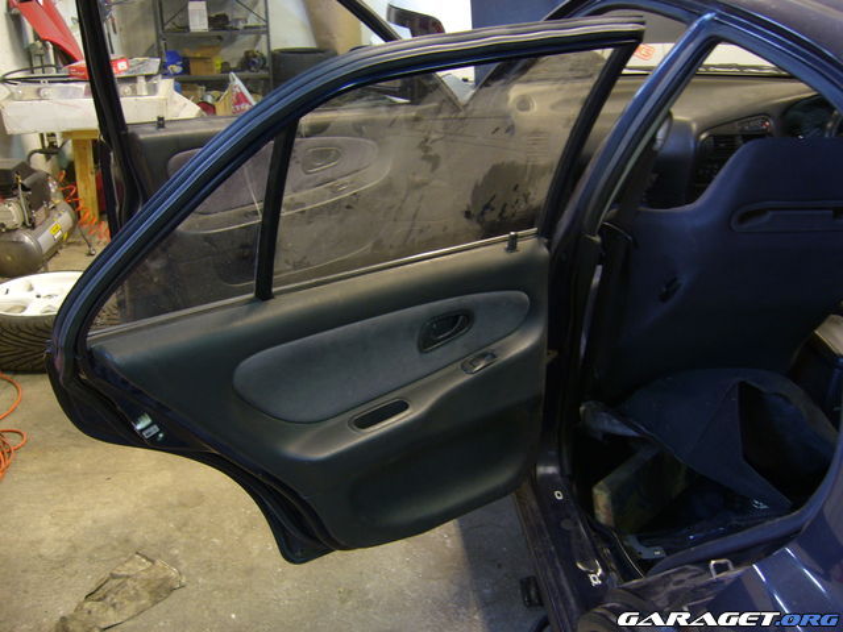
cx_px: 422
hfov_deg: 52.6
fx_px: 852
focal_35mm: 35
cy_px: 316
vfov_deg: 40.7
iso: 80
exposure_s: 1/4
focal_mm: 5.8
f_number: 2.8
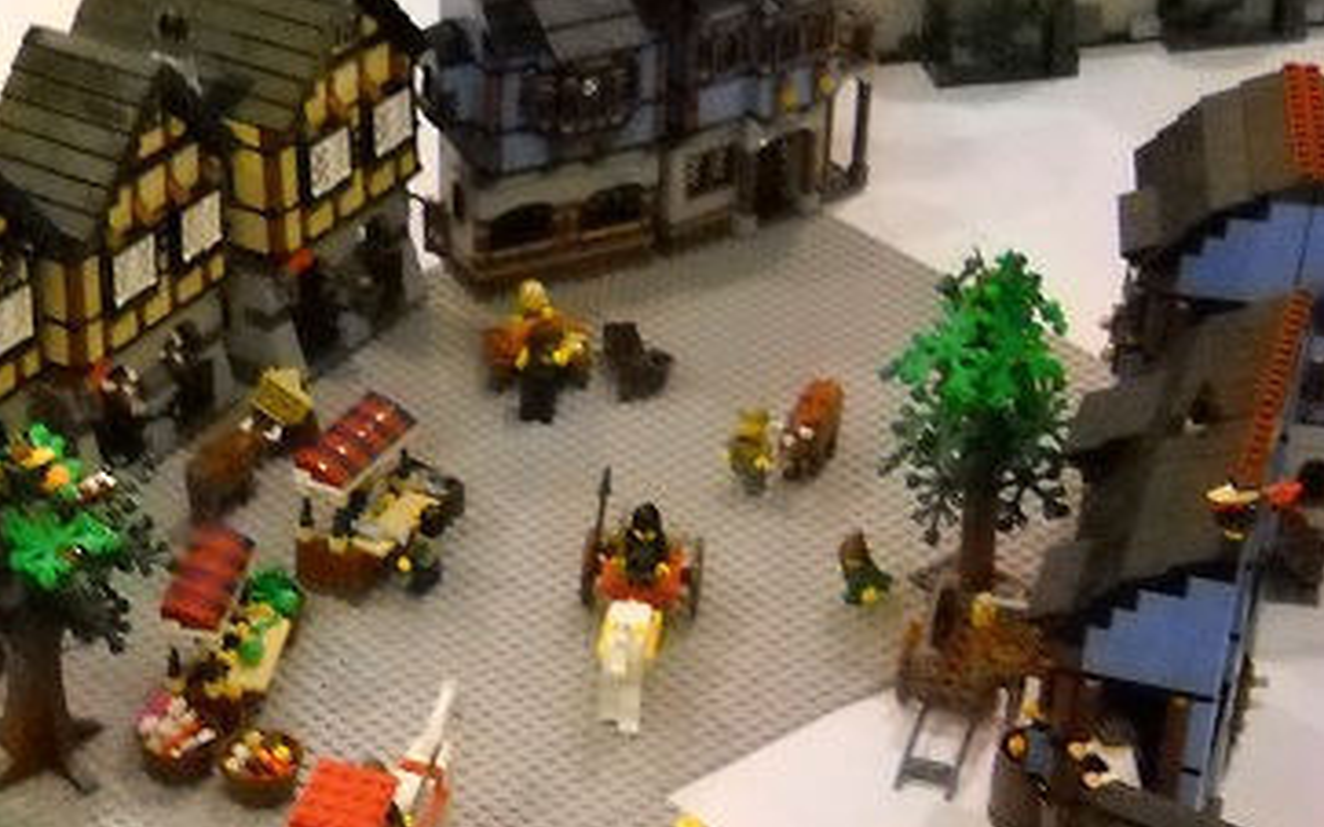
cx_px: -121
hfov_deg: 20.6
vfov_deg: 13.5
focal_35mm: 96
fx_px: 3463
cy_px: 732
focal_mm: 6.72
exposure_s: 1/54
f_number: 3.1
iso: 800
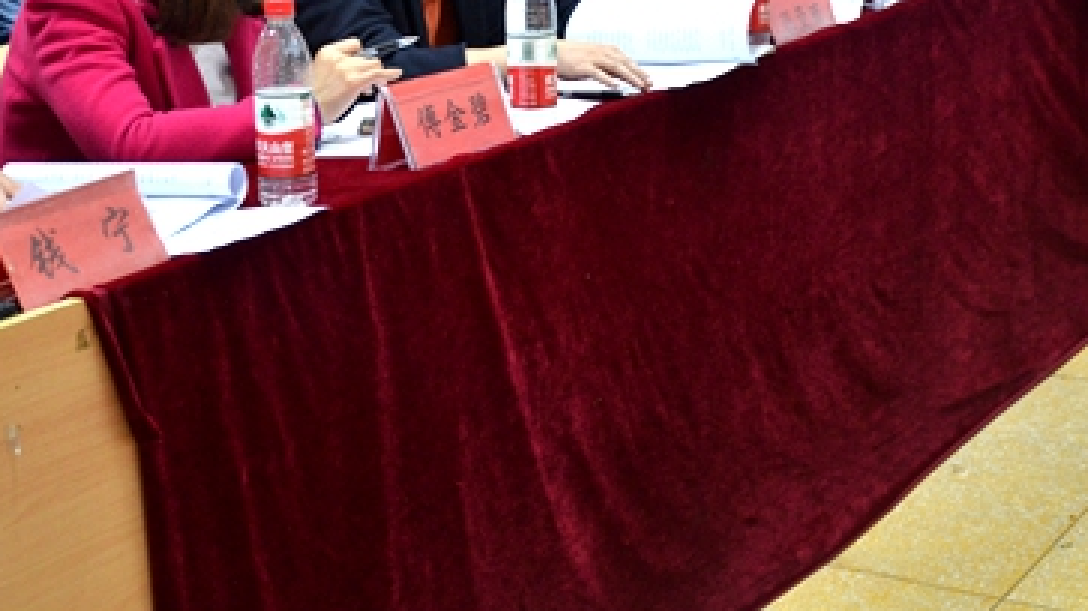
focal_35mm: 78
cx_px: 525
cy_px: 81
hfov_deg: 27.2
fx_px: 2250
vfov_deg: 15.3
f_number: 4
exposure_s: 1/25
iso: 1000
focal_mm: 30
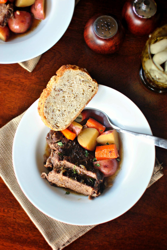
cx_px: 84
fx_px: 364
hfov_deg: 25.8
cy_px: 125
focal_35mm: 52
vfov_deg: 37.8
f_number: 1.8
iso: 720
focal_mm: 35
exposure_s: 1/250
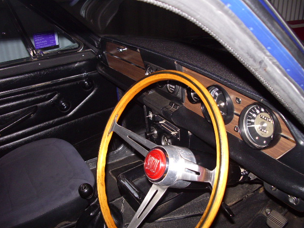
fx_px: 316
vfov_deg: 39.7
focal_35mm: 36
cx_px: 151
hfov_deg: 51.3
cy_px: 117
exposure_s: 1/40
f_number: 2.6
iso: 160
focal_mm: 5.8
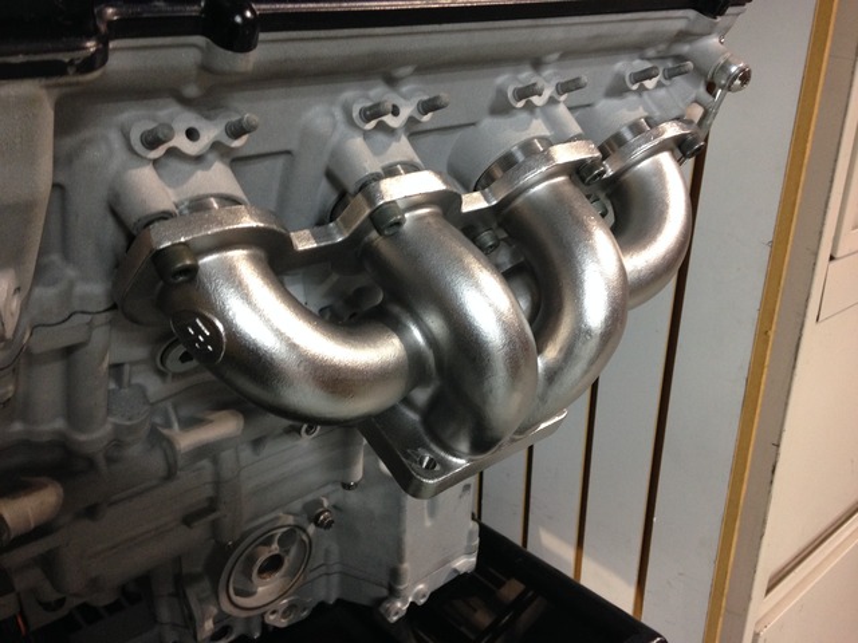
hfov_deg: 55.4
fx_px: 818
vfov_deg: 42.9
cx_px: 429
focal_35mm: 33
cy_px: 322
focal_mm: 4.12
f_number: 2.4
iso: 160
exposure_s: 1/20
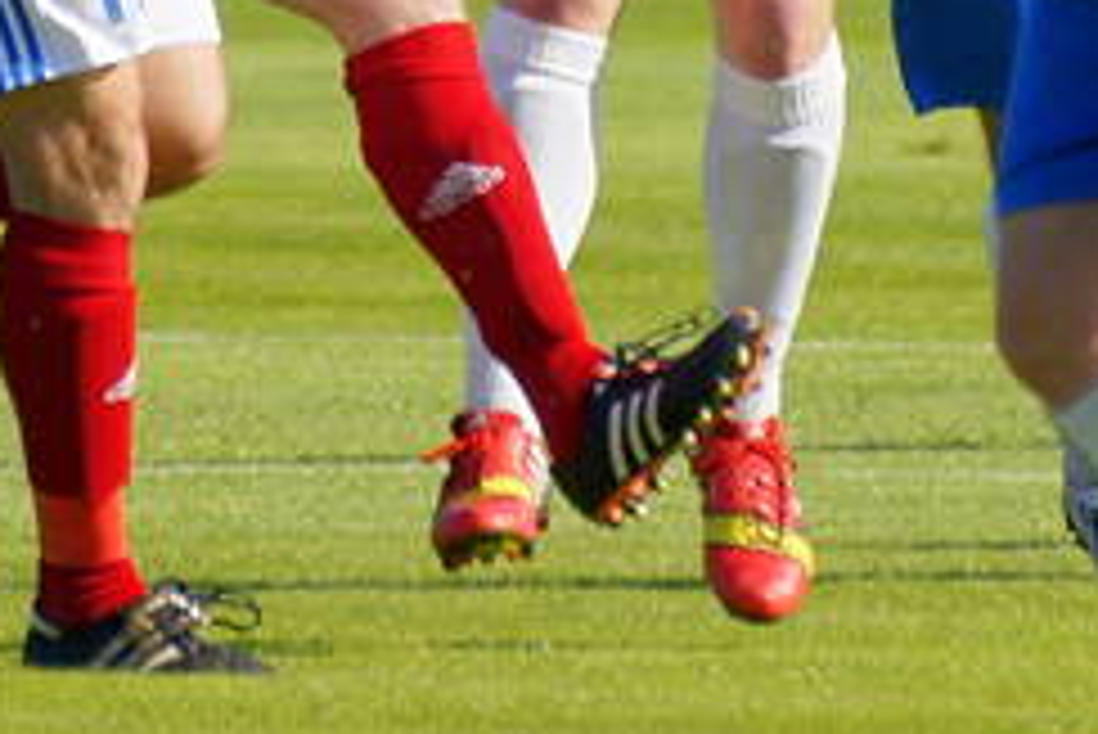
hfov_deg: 1.3
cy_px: -218
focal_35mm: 1569
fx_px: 47881
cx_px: 878
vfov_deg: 0.9
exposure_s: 1/1250
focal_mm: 300
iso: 250
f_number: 5.6
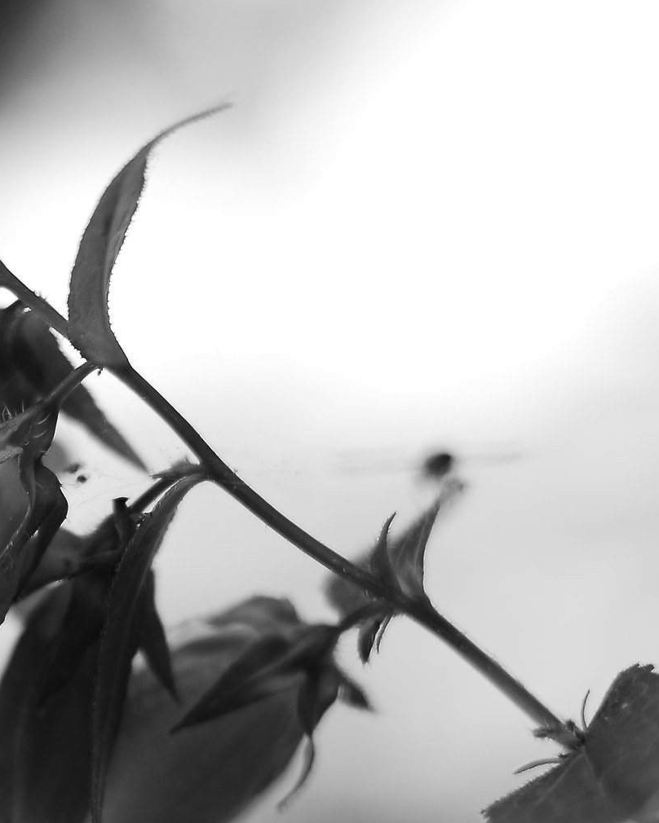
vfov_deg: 11.5
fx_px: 4071
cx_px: -16
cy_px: 494
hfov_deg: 9.2
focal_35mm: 167
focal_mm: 50
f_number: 2.8
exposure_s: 1/320
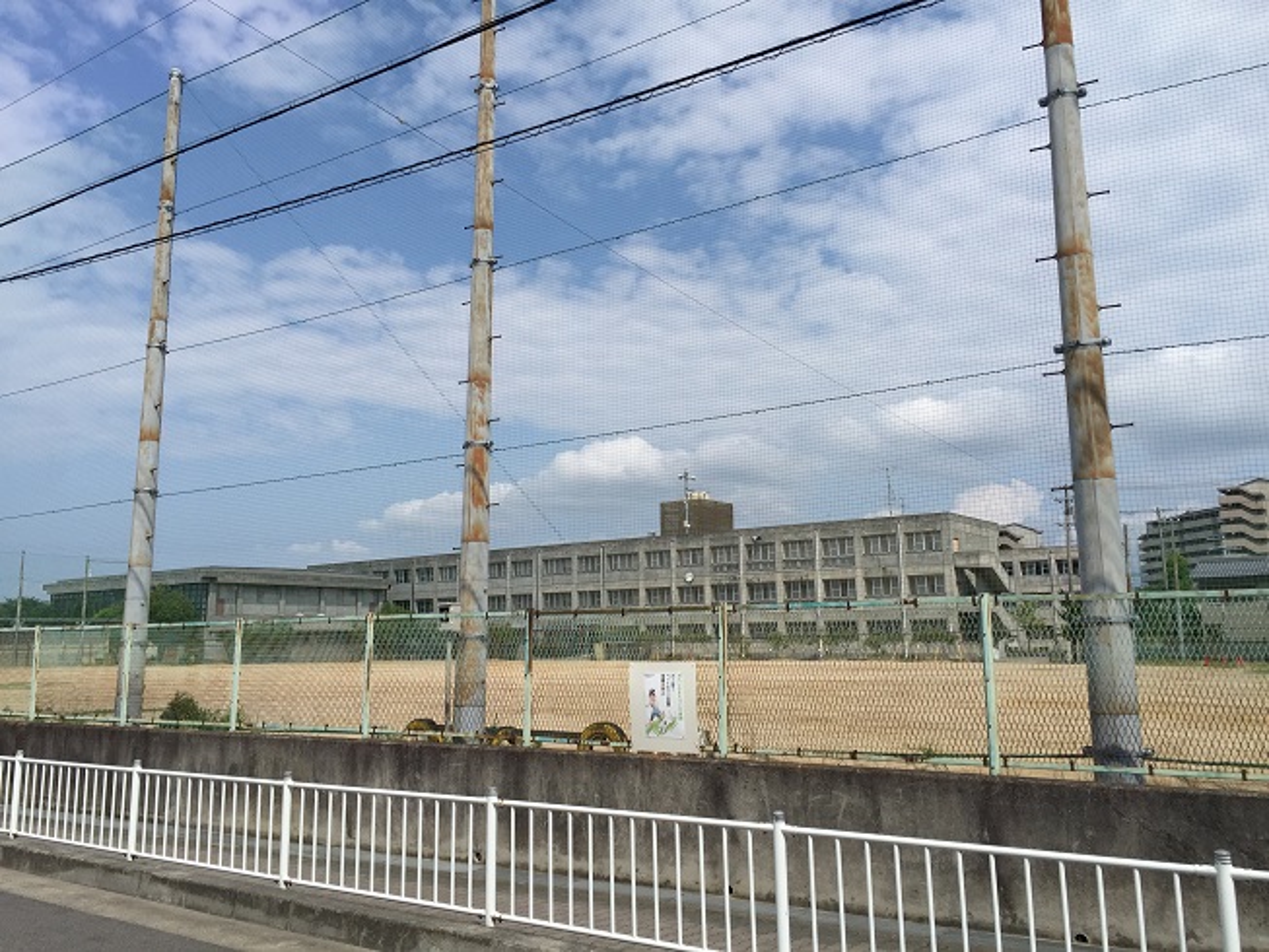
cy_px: 476
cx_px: 634
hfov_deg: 61.7
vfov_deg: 48.2
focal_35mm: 29
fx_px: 1063
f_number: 2.2
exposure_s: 1/3597
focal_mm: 4.15
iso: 32
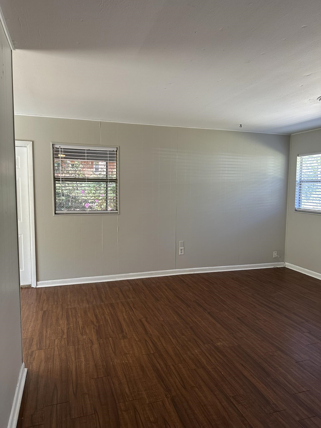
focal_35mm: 24
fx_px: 297
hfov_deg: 56.8
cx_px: 160
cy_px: 214
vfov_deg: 71.6
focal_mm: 6.86
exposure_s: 1/120
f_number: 1.78
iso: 200
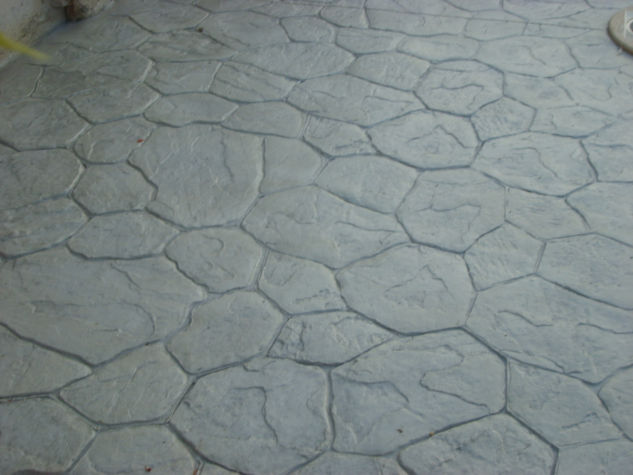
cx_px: 316
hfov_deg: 36.8
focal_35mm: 52
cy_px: 238
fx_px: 951
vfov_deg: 28.0
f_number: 3.3
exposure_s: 1/45
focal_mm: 8.7
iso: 50
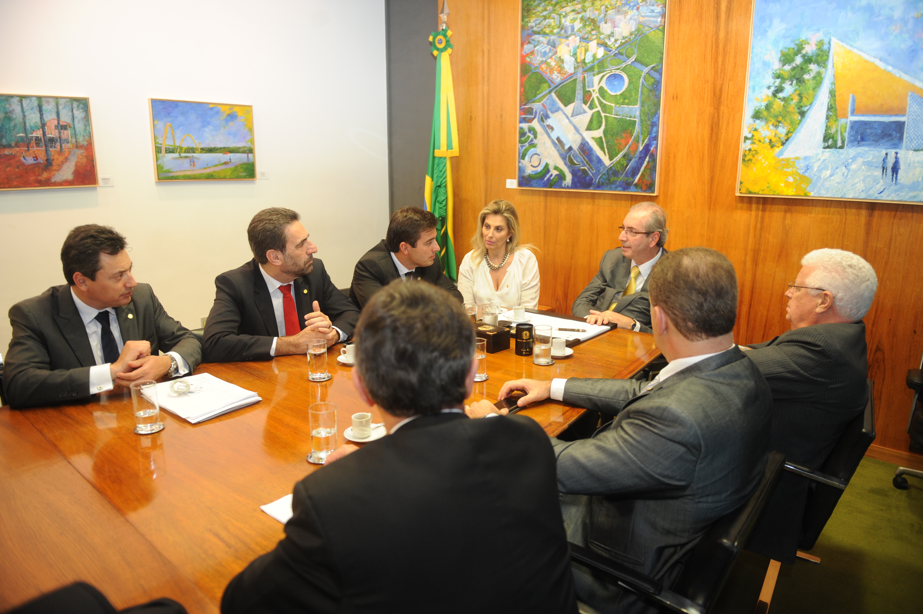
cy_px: 307
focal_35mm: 24
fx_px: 615
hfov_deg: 73.8
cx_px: 462
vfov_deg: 53.1
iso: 1000
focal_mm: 24
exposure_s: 1/60
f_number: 2.8
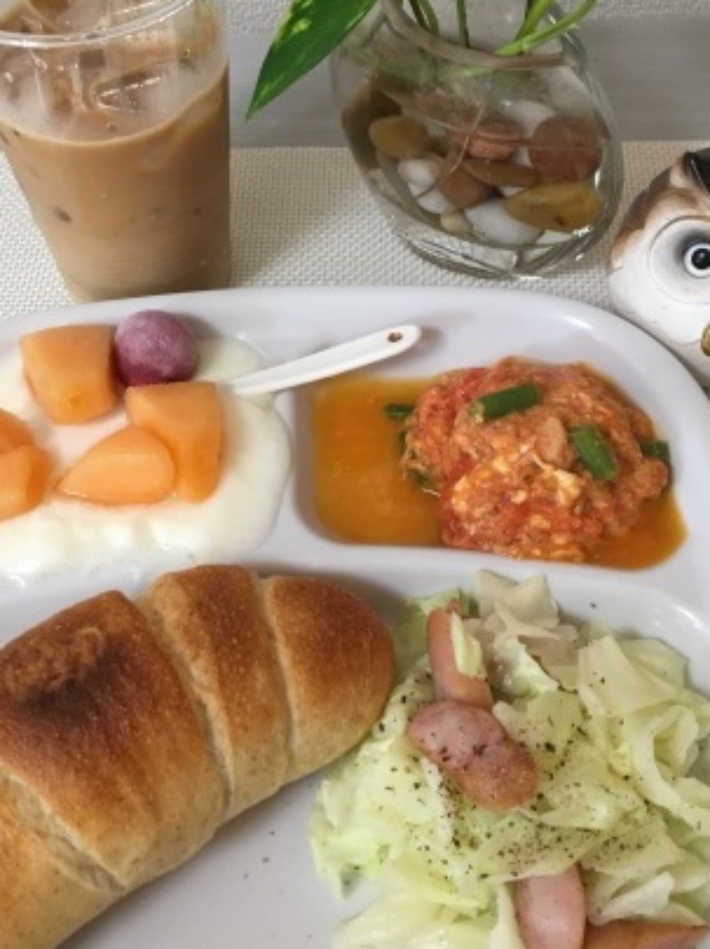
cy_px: 396
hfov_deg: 33.4
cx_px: 286
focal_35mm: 43
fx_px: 1178
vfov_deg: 43.7
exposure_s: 1/30
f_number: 2.2
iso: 100
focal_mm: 4.15
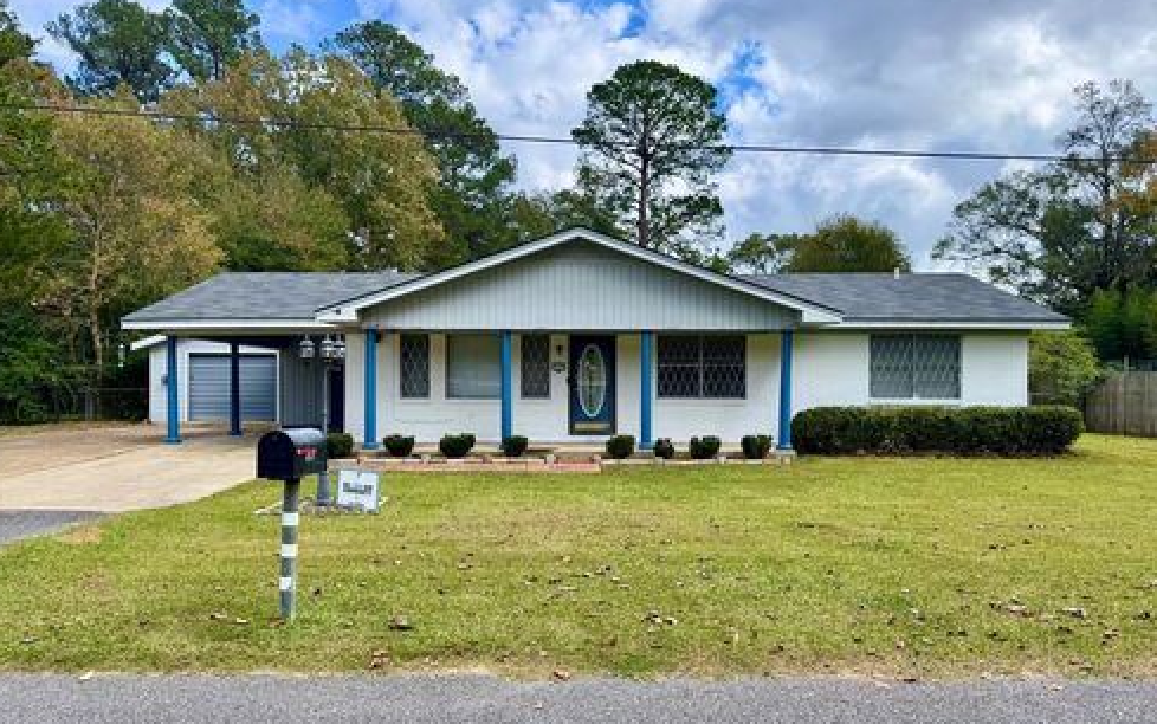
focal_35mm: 26
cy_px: 389
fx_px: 820
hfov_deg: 70.4
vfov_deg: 47.6
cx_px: 577
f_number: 1.78
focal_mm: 6.76
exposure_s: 1/1818
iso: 80
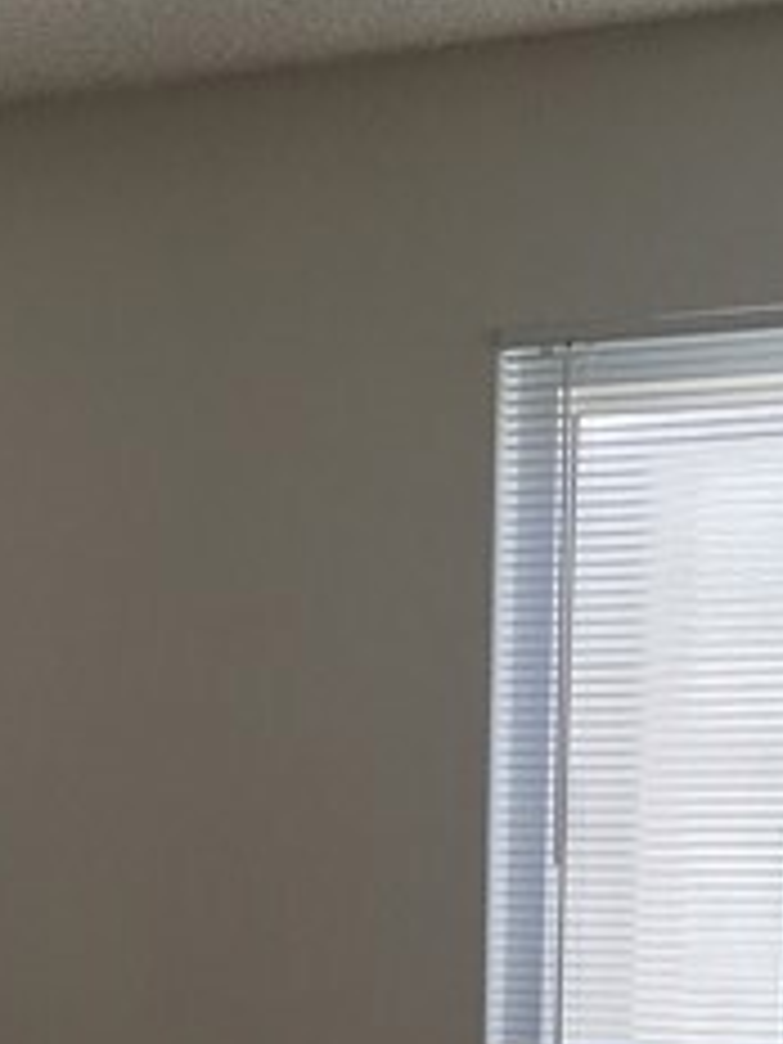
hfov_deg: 11.4
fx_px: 3860
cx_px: -58
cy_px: 1746
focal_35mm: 128
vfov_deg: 14.0
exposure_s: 1/120
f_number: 2.2
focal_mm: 4.15
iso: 32
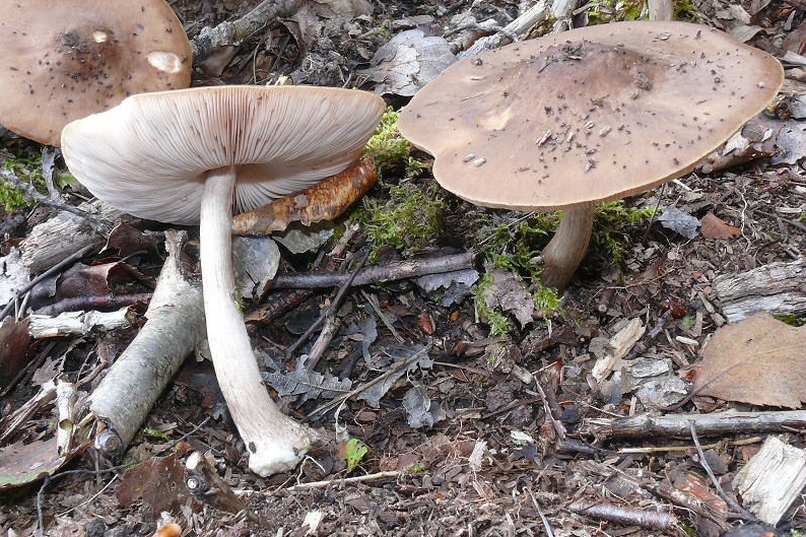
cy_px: 242
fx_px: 985
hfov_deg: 44.5
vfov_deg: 30.5
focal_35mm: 44
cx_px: 405
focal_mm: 8.8
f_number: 11
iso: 100
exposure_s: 1/4
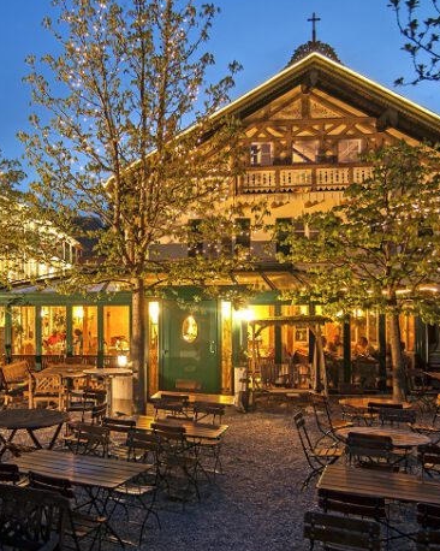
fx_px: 538
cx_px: 111
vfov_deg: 54.2
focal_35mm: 33
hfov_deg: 43.1
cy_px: 290
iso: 100
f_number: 4
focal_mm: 14
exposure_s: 4
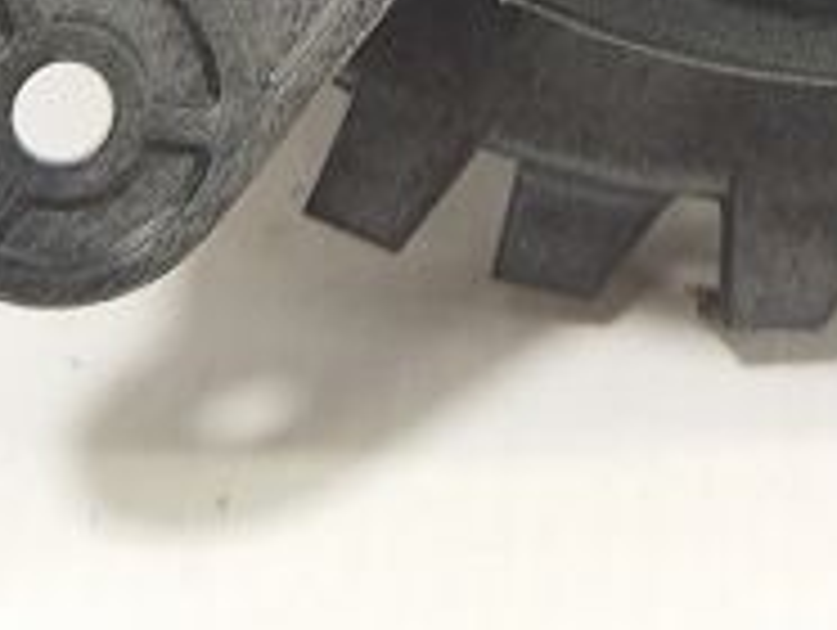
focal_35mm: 174
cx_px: 792
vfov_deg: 7.9
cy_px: -860
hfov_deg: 11.3
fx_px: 4213
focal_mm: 4.71
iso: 103
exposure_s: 1/50
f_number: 1.79
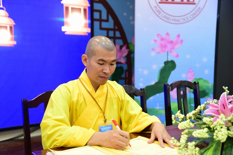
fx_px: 298
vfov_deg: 29.3
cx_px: 116
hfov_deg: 42.7
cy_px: 78
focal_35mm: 46
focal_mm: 46
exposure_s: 1/25
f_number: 4
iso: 1000
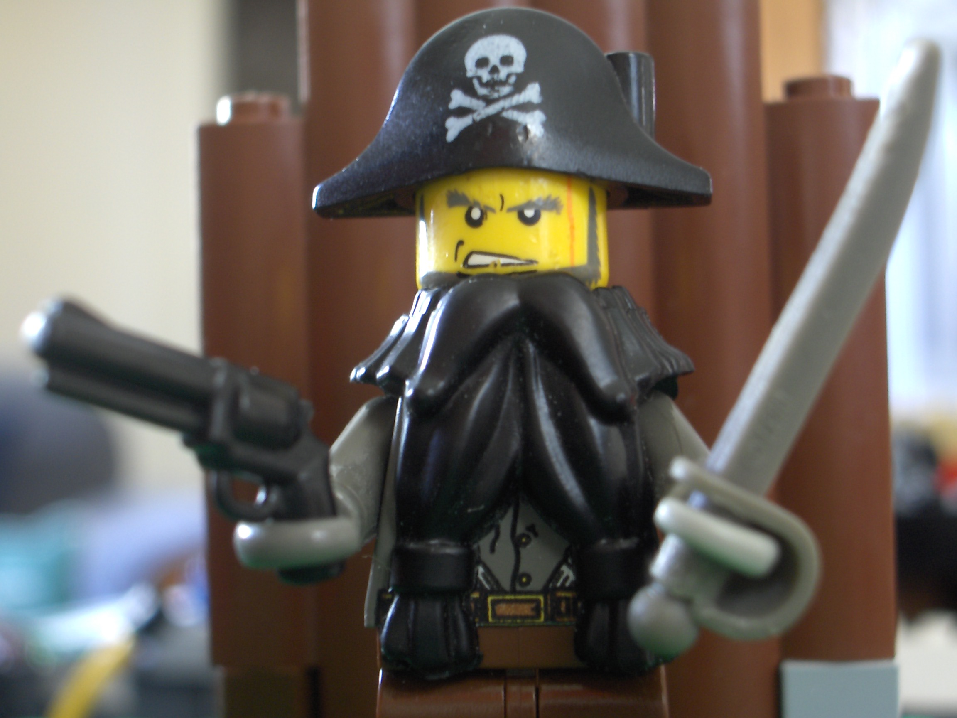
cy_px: 359
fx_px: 1714
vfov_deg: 23.7
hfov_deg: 31.2
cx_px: 478
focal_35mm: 62
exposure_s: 1/1.26
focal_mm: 10.19
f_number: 3.5
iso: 100
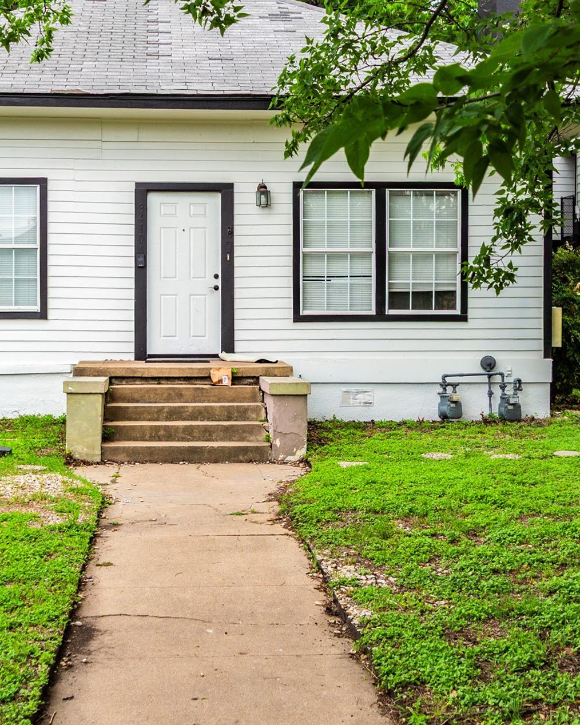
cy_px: 340
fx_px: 1025
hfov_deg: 31.4
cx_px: 198
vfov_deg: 39.0
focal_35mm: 48
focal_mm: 21
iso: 110
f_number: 5.6
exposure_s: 1/250
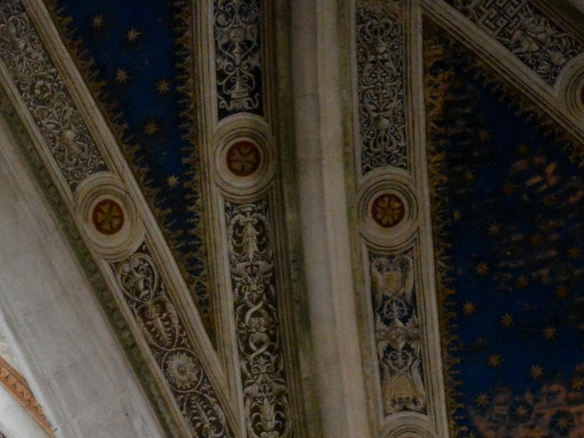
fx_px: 2226
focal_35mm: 132
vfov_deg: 10.8
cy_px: 678
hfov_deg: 14.4
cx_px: -146
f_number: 4.2
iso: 3200
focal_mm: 26
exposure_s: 1/30
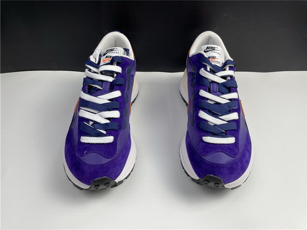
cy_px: 115
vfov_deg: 53.1
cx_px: 154
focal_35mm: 26
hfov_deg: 67.3
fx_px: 231
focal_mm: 4.2
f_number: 1.6
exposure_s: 1/121
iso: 64
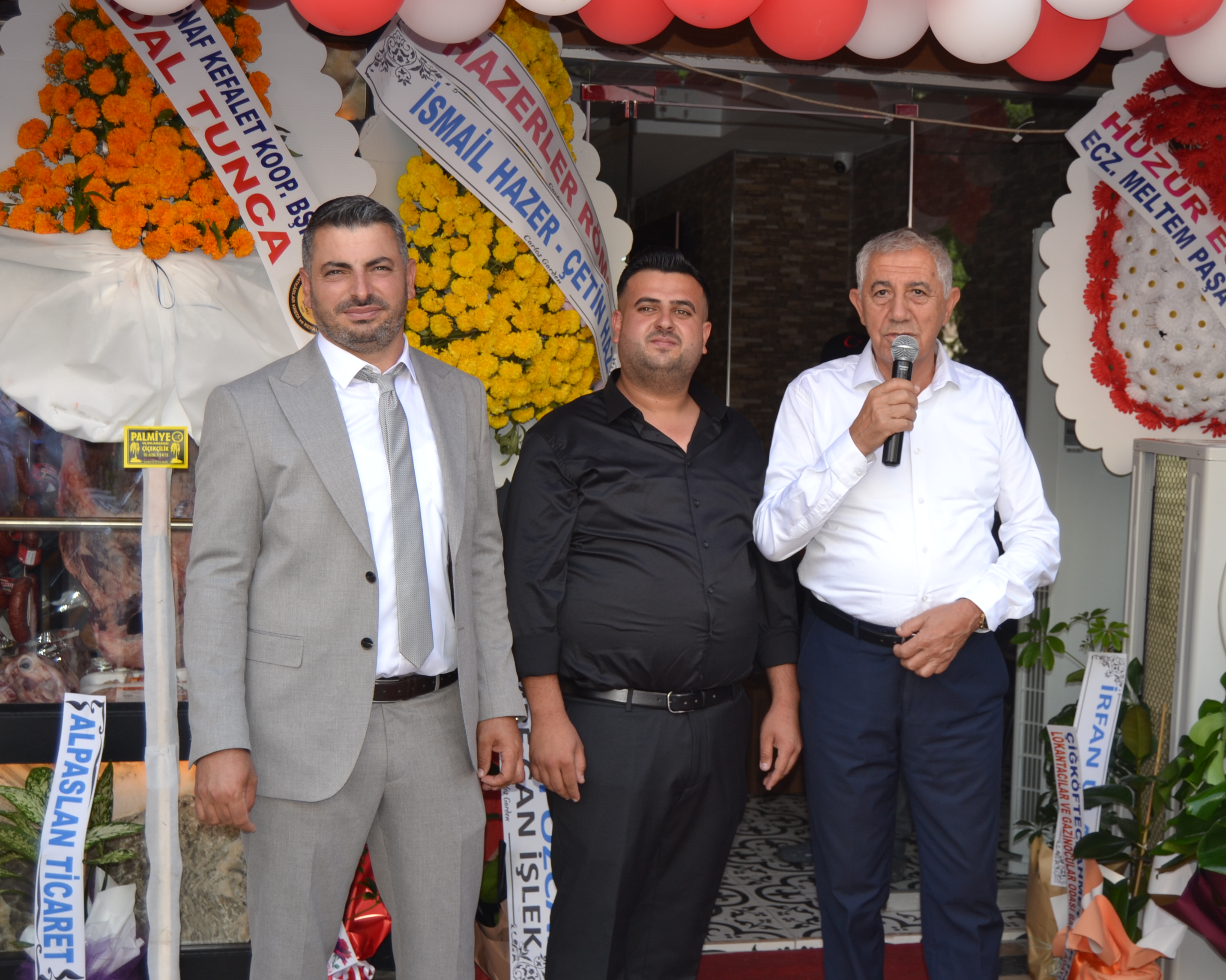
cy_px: 488
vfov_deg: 29.7
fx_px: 1850
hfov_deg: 36.6
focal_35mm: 51
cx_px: 666
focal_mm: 30
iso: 125
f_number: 4.2
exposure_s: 1/125
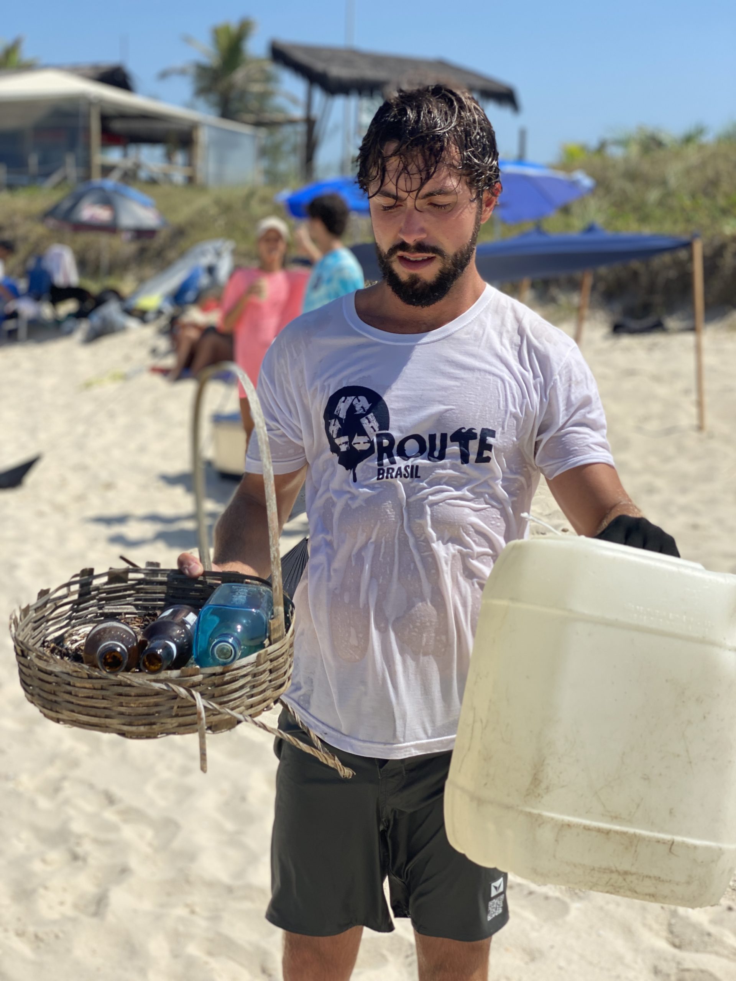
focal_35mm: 52
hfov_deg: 28.0
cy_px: 490
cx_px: 368
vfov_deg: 36.8
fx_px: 1474
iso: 20
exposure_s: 1/1996
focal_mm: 6
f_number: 2
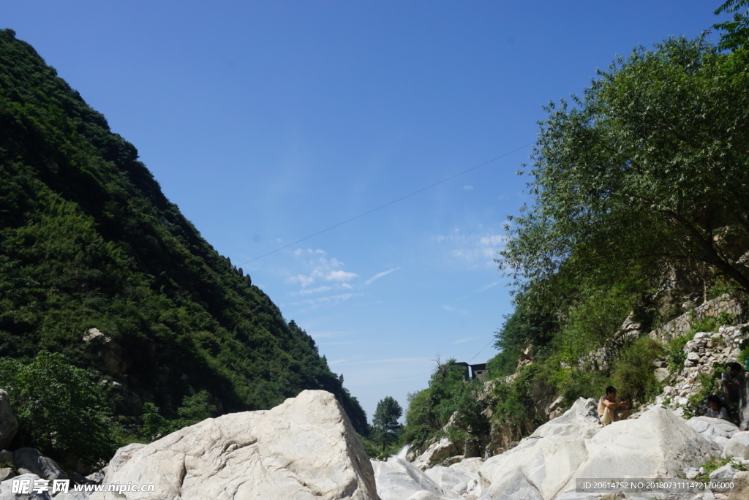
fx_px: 624
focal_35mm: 30
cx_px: 374
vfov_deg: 43.7
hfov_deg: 61.9
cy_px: 250
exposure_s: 1/160
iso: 100
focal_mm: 20
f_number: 11
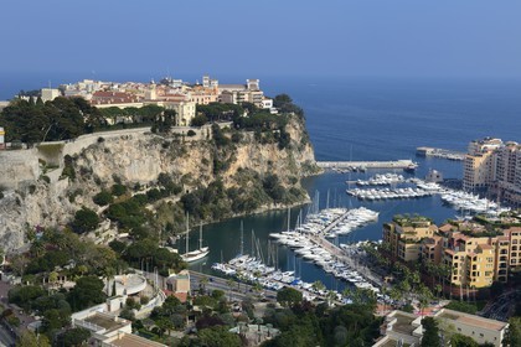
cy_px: 174
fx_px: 651
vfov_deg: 29.9
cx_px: 260
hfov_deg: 43.6
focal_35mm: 45
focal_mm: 45
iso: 200
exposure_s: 1/320
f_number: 10
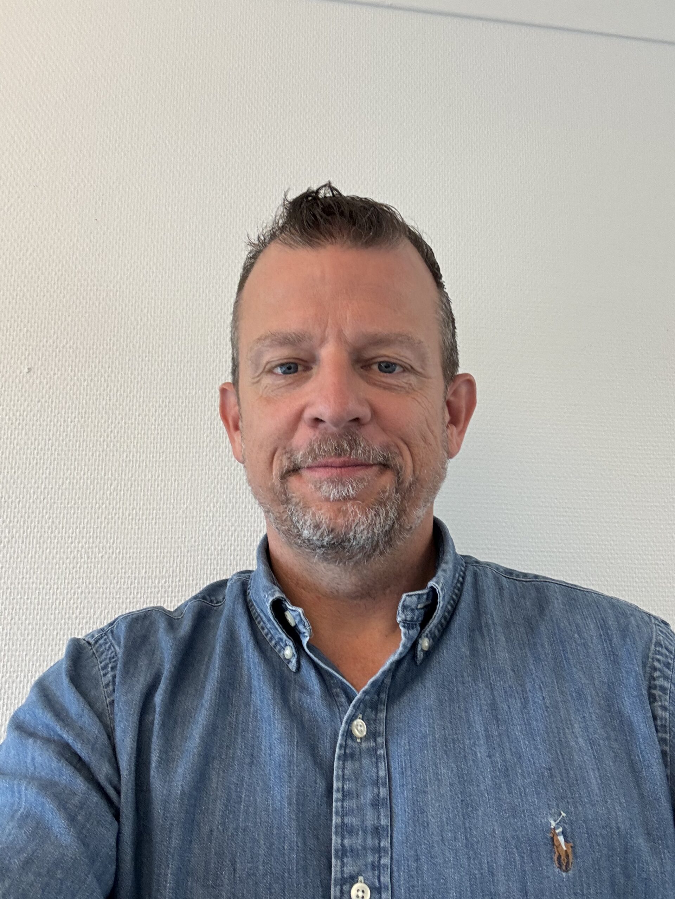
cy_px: 450
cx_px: 338
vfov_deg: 60.0
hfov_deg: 46.8
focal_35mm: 30
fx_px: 780
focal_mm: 2.69
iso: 80
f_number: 1.9
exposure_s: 1/50
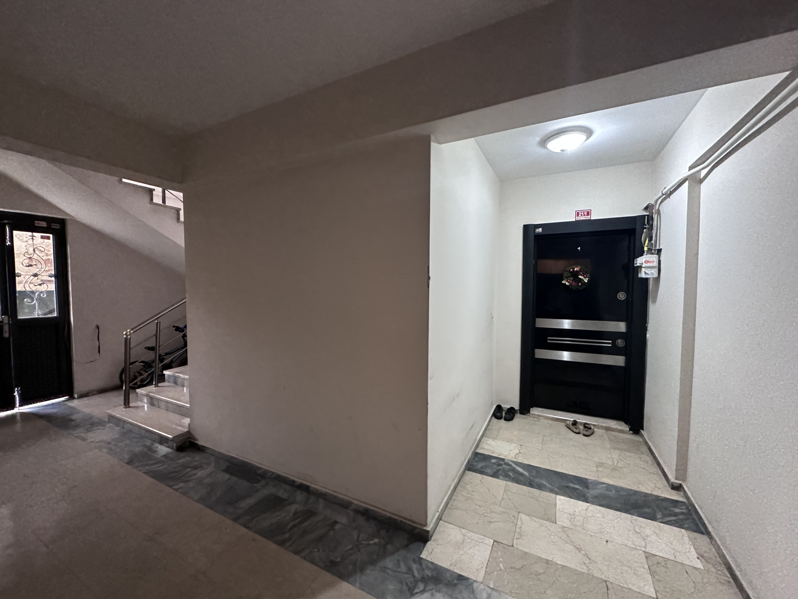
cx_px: 399
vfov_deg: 85.7
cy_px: 300
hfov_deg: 102.1
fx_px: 323
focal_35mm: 14
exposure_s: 1/50
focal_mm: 2.22
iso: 640
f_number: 2.2
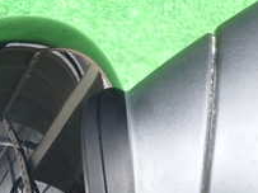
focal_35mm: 74
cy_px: 192
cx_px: 27
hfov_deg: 25.5
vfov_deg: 19.3
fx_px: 551
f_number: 2
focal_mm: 4.5
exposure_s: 1/40
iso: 200
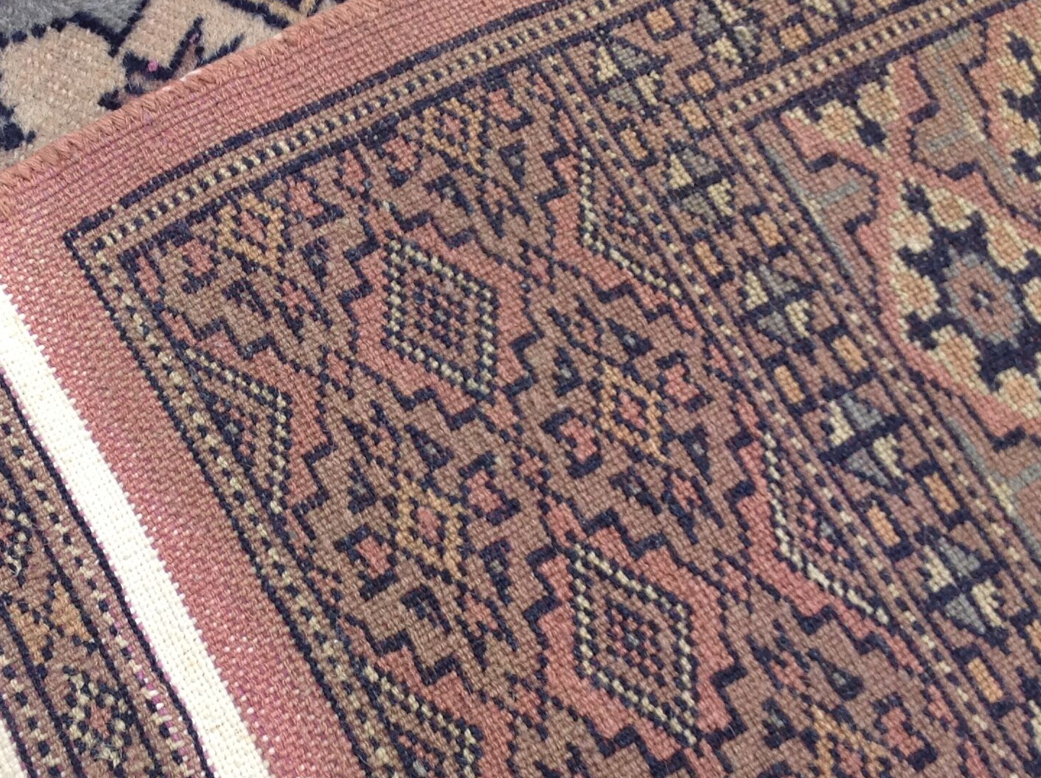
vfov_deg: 23.2
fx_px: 1892
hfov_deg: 30.5
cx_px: 320
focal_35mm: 63
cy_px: 328
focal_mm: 4.28
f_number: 2.4
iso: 50
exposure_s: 1/242
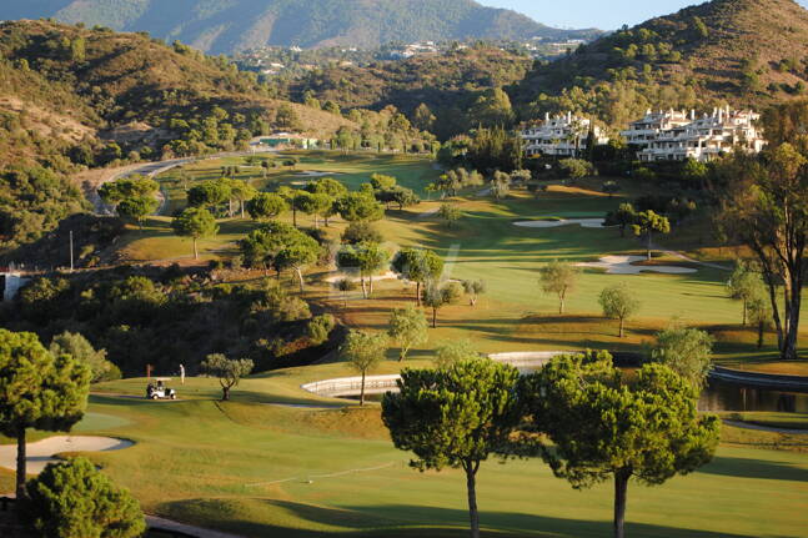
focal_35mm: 82
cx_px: 404
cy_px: 269
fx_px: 1851
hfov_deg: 24.6
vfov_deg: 16.5
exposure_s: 1/125
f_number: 5.6
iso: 100
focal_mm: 55
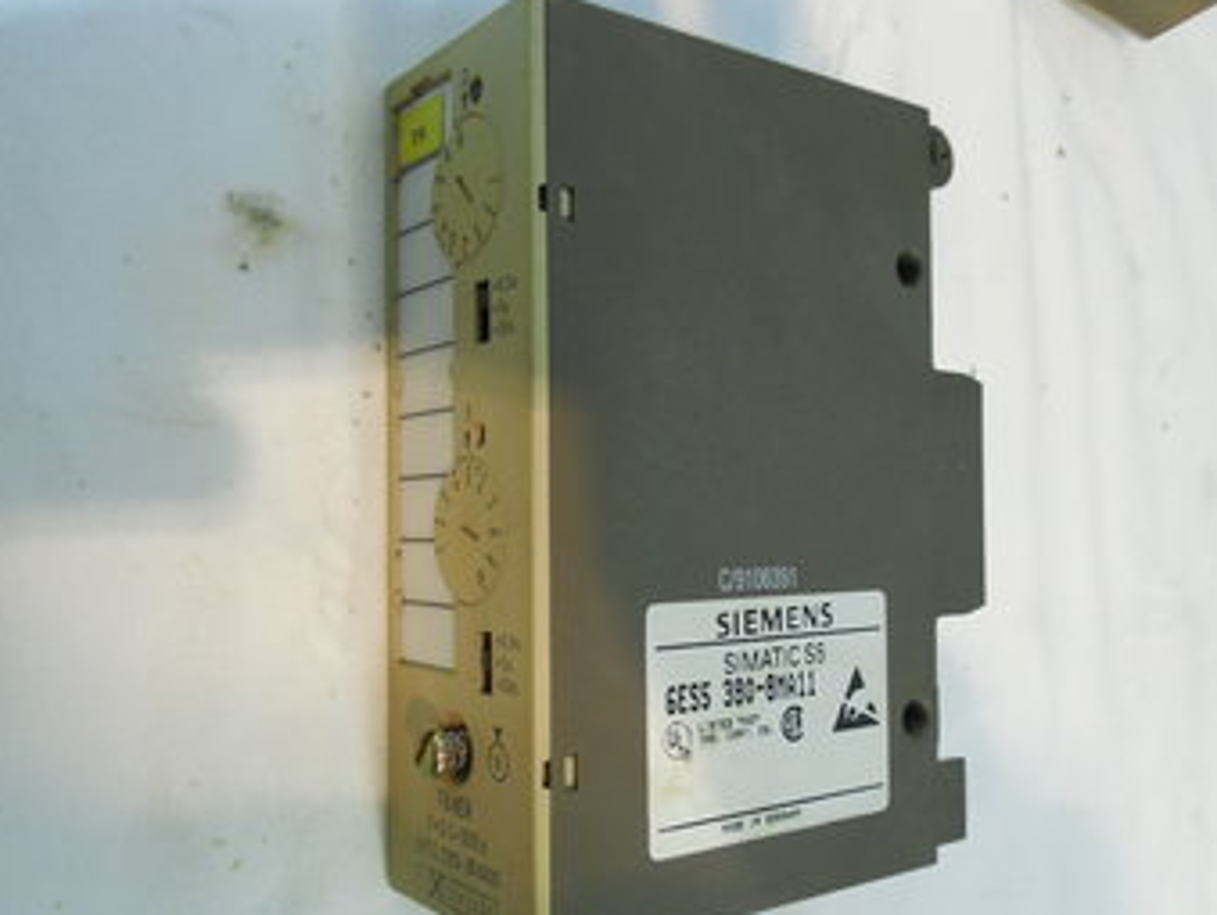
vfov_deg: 43.0
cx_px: 578
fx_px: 1161
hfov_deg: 55.3
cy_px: 492
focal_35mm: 33
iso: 400
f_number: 3.5
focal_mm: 5
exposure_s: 1/13
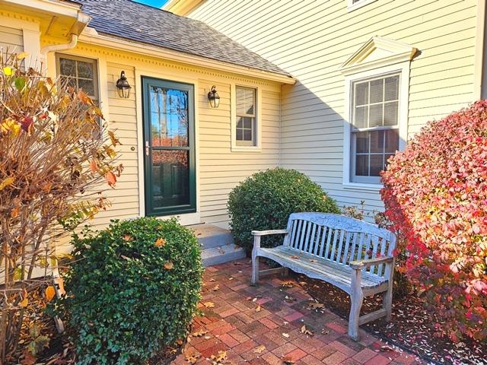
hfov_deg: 73.9
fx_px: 324
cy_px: 182
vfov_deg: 58.9
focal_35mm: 23
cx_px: 244
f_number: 1.8
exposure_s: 1/188
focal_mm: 5.4
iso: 25
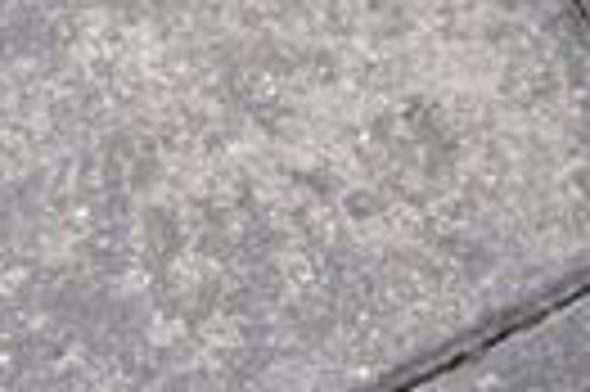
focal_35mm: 188
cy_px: -773
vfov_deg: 6.6
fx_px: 3077
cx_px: 851
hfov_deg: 10.6
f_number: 6.3
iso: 100
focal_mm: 24
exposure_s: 1/160
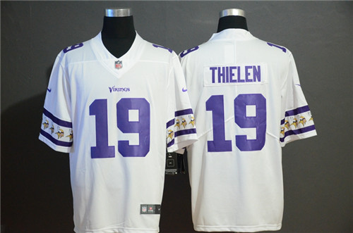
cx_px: 176
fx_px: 822
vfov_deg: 16.2
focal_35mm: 84
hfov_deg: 24.2
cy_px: 116
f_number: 4.8
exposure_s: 1/20
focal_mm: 56
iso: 4000
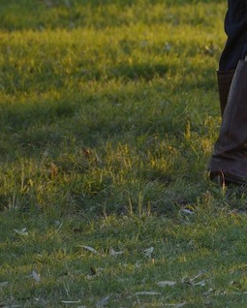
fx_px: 7957
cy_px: -183
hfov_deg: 1.8
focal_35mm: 872
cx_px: 726
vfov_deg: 2.2
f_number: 6.3
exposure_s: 1/500
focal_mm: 185
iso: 1600
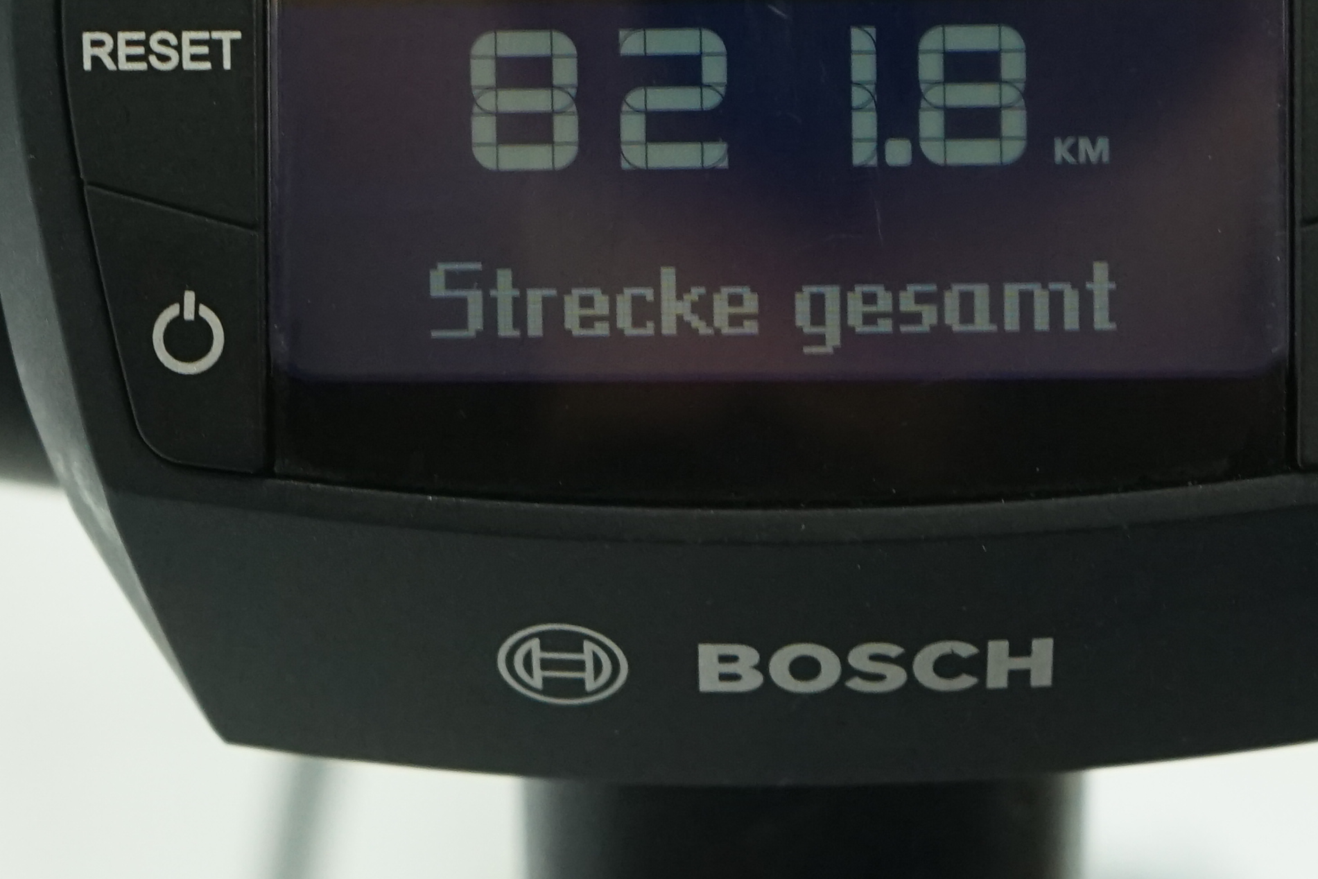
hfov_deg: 14.4
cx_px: 821
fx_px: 5199
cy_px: -51
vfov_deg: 9.6
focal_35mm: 142
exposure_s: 1/200
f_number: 5.6
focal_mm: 45
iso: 1600
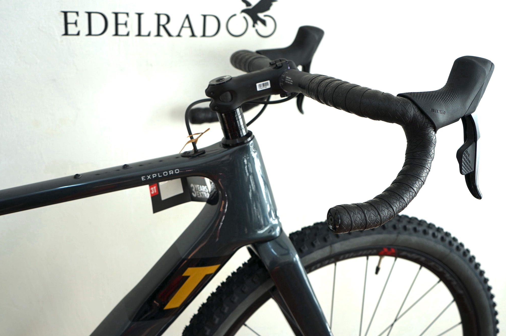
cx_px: 244
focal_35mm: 40
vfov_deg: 33.3
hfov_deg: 48.5
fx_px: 562
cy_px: 167
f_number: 4.5
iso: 100
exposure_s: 1/60
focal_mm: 38
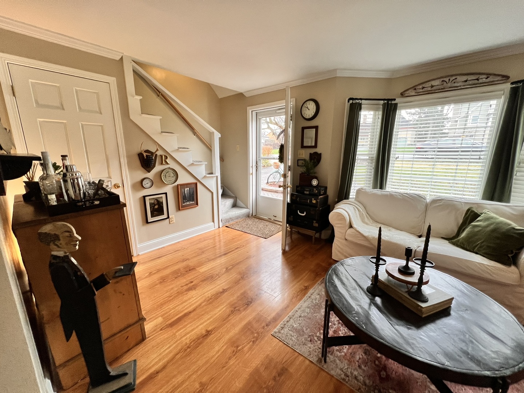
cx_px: 262
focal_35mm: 13
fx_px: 197
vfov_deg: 89.9
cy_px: 196
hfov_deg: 106.2
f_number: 1.8
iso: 200
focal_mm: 1.57
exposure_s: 1/120
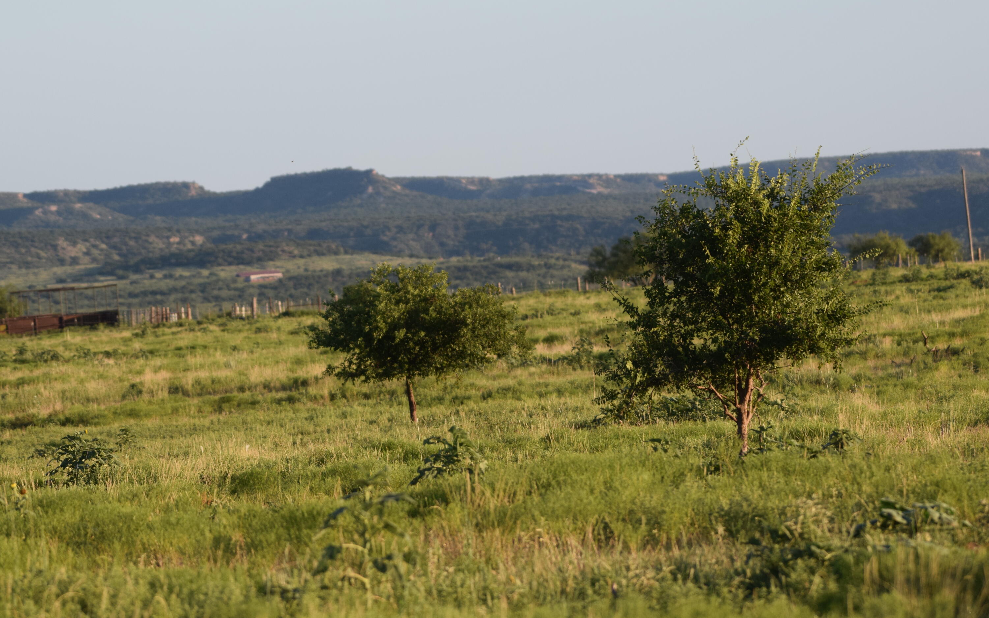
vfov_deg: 4.3
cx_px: 494
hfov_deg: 6.9
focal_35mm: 306
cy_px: 309
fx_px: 8247
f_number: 5.6
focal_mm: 200
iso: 500
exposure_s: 1/1000
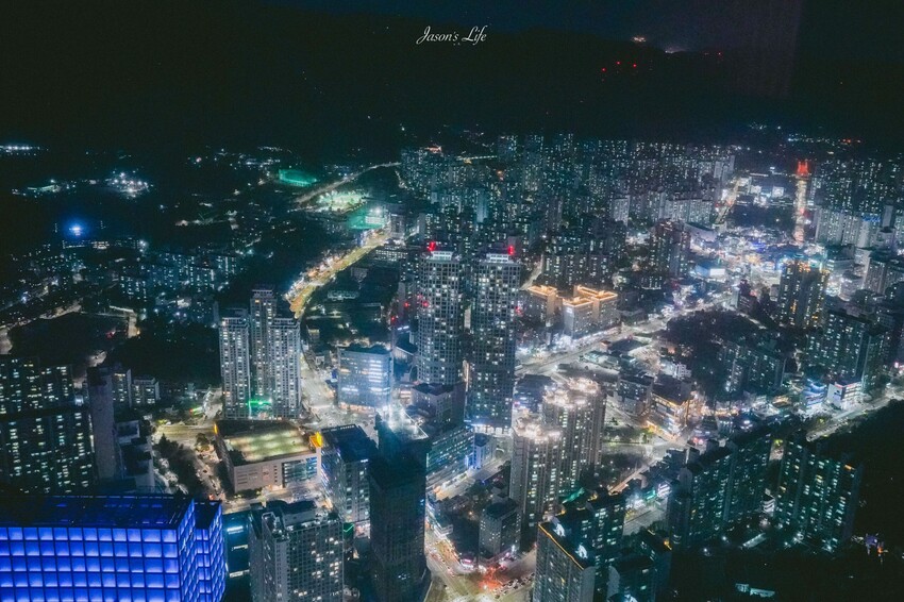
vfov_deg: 39.9
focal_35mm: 33
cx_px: 452
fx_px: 828
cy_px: 301
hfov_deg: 57.2
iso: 12800
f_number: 6.3
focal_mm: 33
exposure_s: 1/25
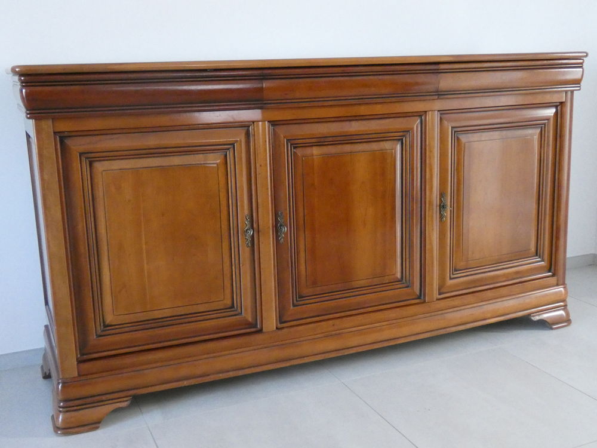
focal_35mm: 41
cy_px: 224
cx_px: 298
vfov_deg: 35.1
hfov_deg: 45.8
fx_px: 707
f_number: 3.6
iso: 1600
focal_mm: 7.3
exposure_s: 1/50
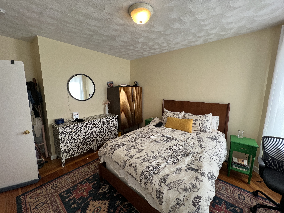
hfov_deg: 106.2
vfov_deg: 89.9
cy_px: 106
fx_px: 107
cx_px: 142
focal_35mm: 13
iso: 100
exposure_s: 1/99
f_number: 1.8
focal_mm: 1.57
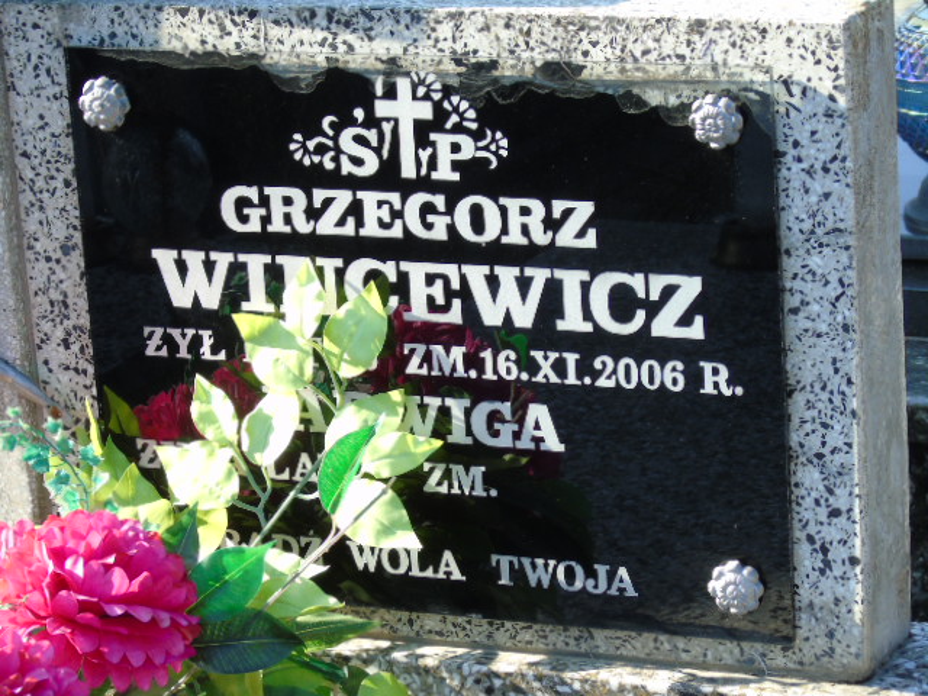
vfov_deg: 10.4
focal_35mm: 142
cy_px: 348
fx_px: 3807
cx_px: 464
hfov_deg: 13.9
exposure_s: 1/125
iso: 100
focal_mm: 25
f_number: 4.7
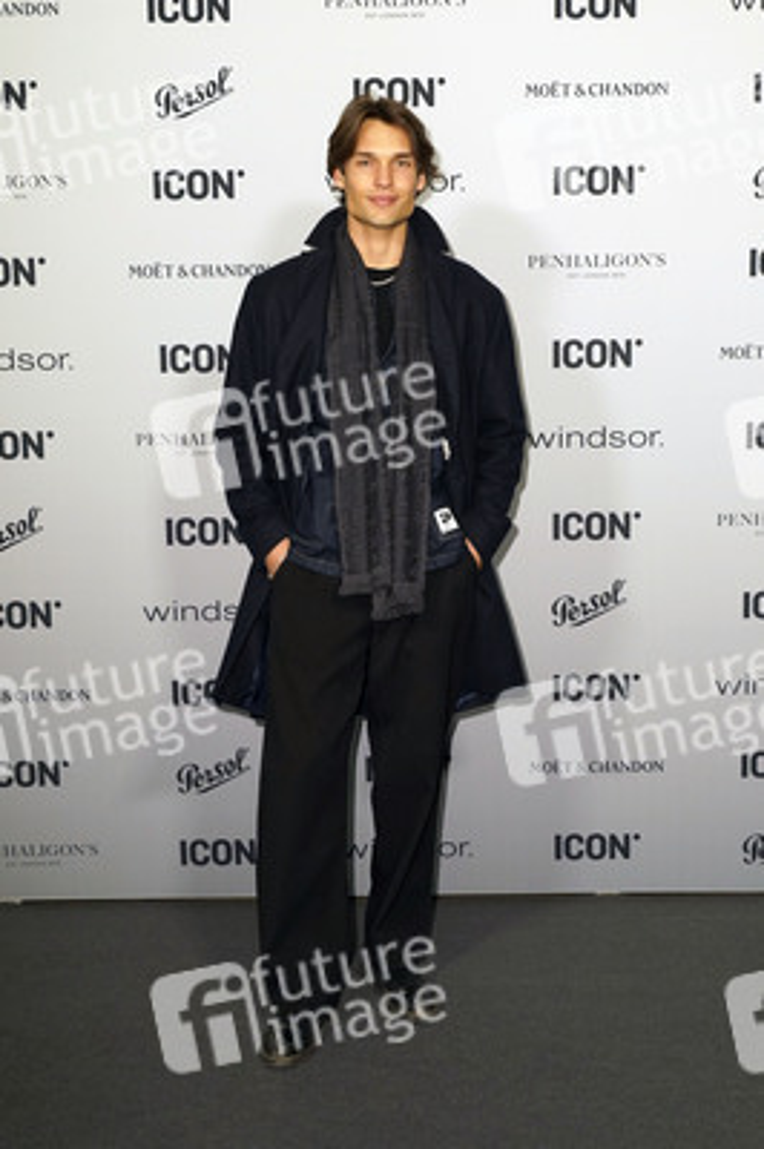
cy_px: 574
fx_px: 1435
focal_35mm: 45
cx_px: 382
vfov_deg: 43.6
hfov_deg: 29.8
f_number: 5
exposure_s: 1/250
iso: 1600
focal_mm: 45
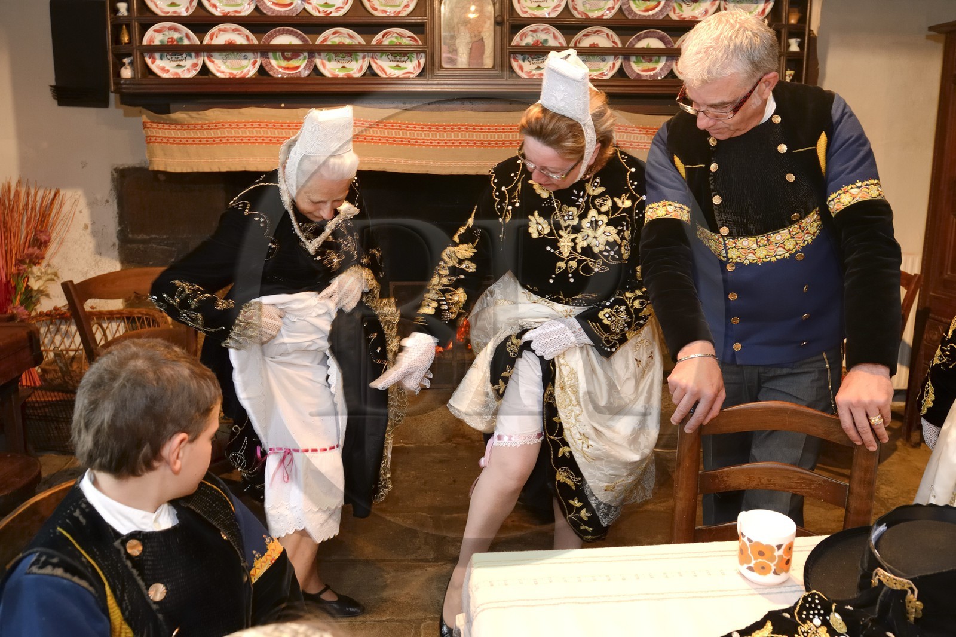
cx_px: 478
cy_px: 318
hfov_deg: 73.8
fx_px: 637
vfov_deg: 53.1
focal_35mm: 24
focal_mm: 24
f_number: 5
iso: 1600
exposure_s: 1/15
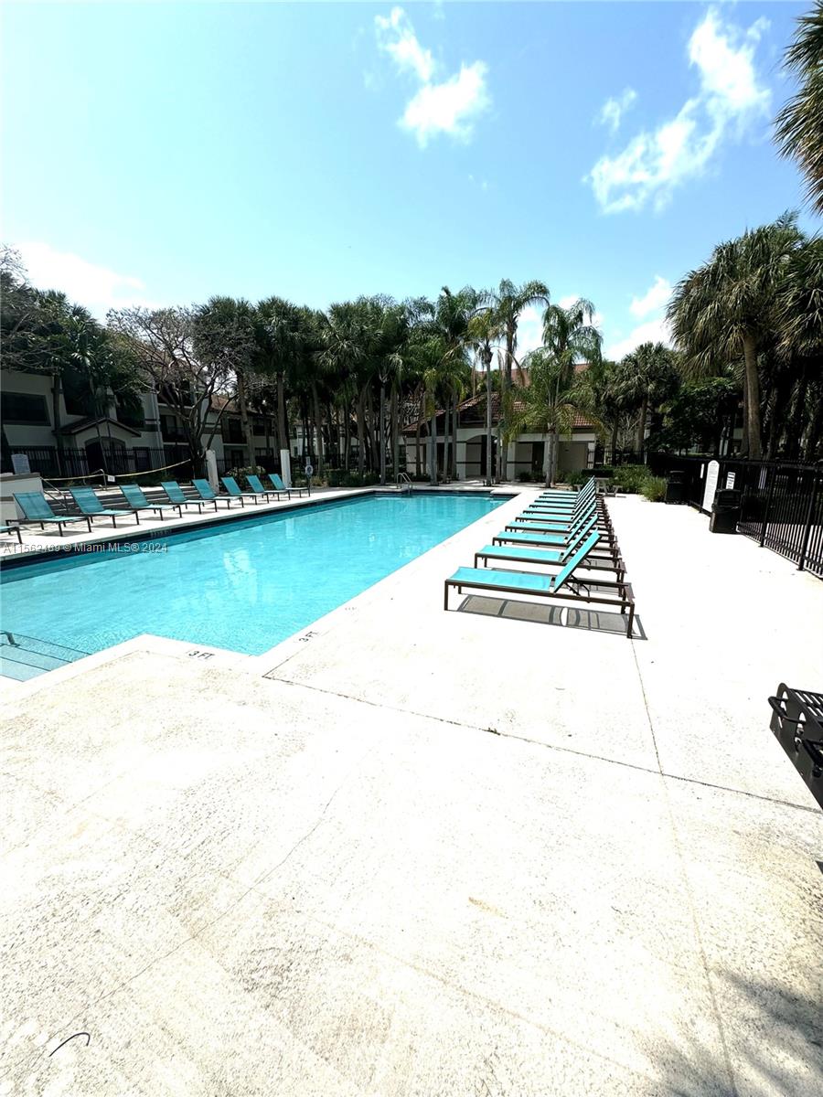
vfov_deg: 102.1
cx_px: 412
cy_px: 548
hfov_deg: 85.7
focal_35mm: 14
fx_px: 444
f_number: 2.2
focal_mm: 2.22
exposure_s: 1/4630
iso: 50
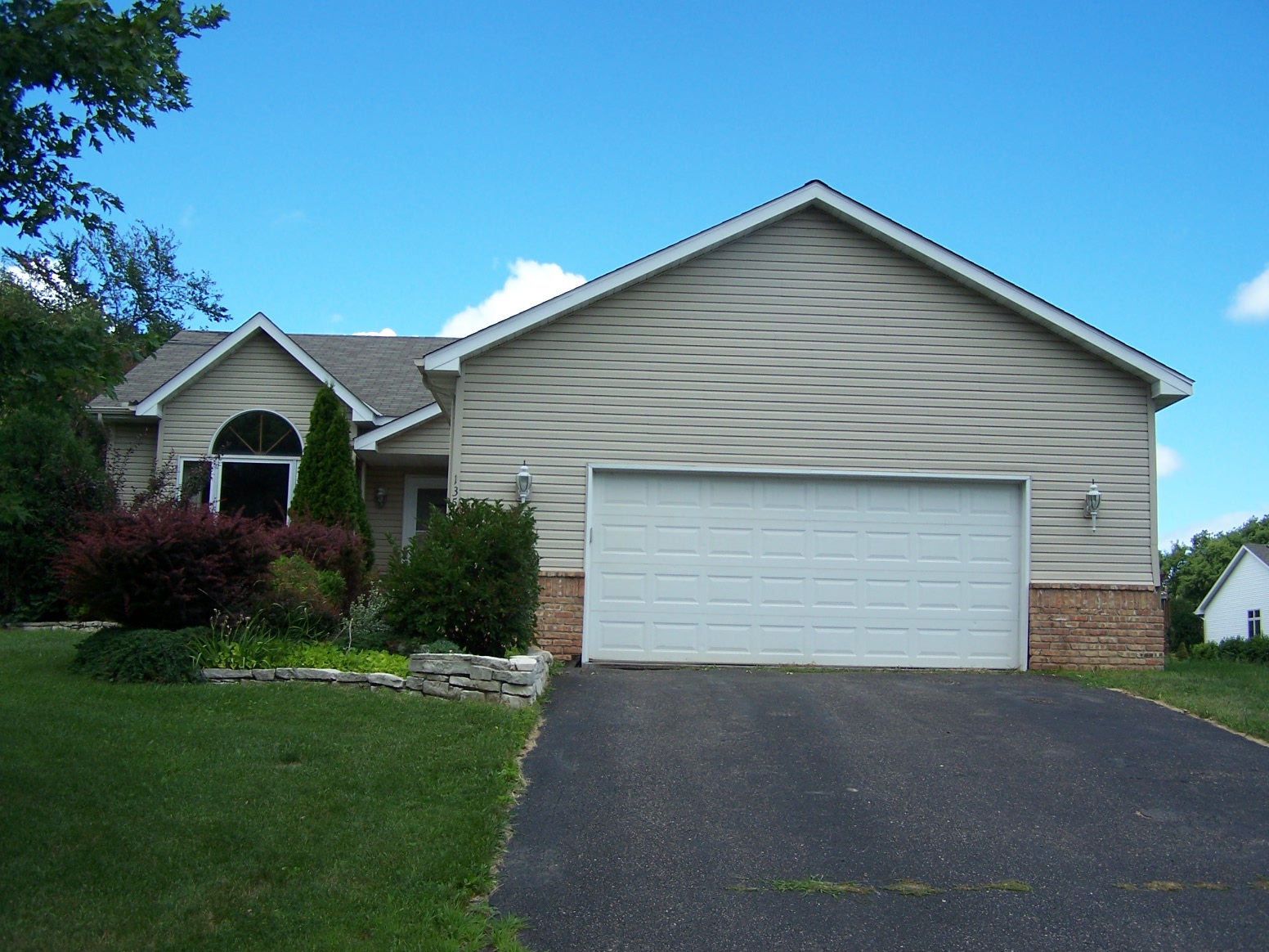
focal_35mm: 38
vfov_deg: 37.7
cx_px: 634
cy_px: 476
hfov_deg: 49.0
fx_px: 1393
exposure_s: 1/750
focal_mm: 6.3
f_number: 2.8
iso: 80
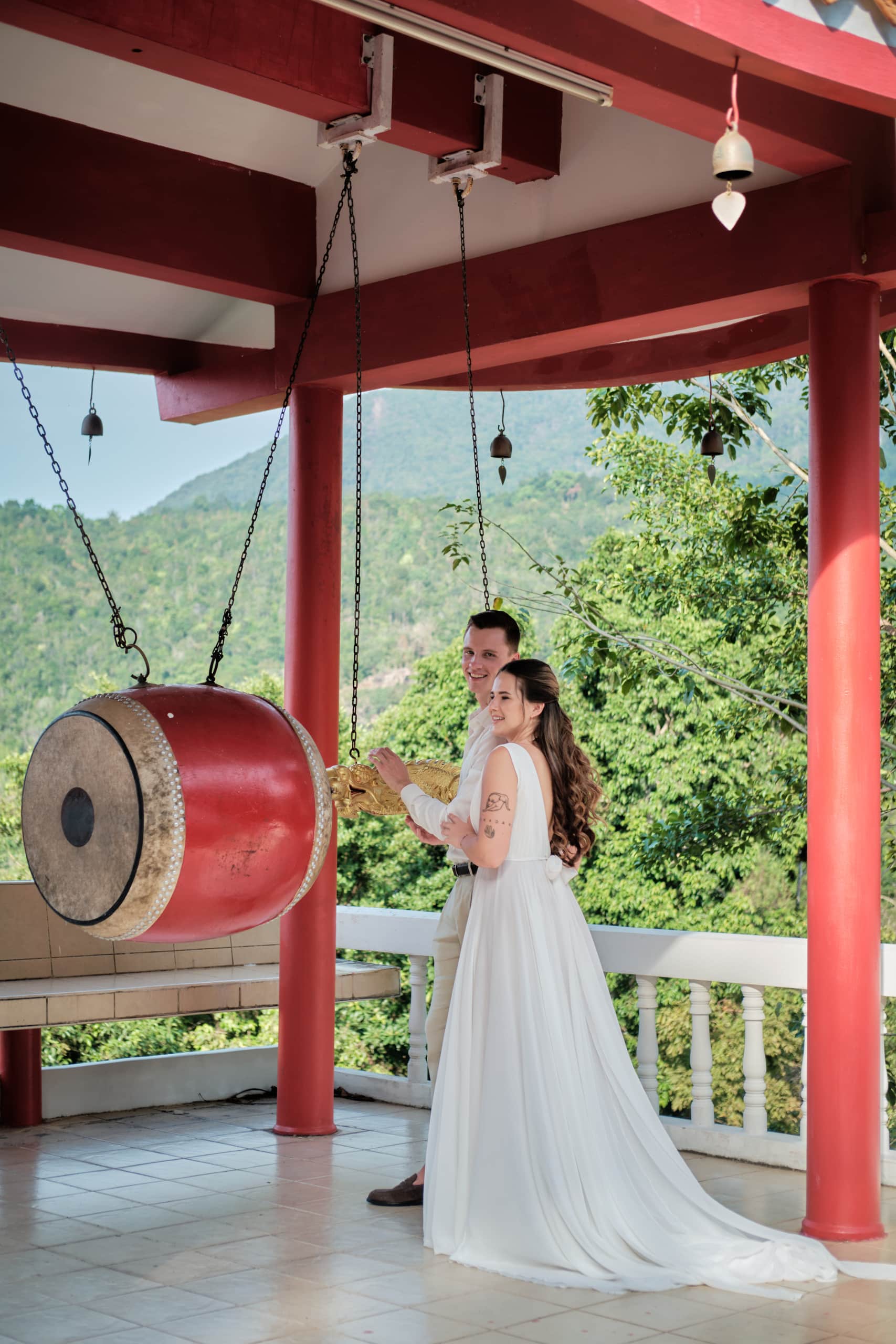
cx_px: 448
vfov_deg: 37.5
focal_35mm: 53
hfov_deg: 25.5
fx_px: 1978
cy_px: 672
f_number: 2.8
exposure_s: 1/640
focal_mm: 35
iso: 160
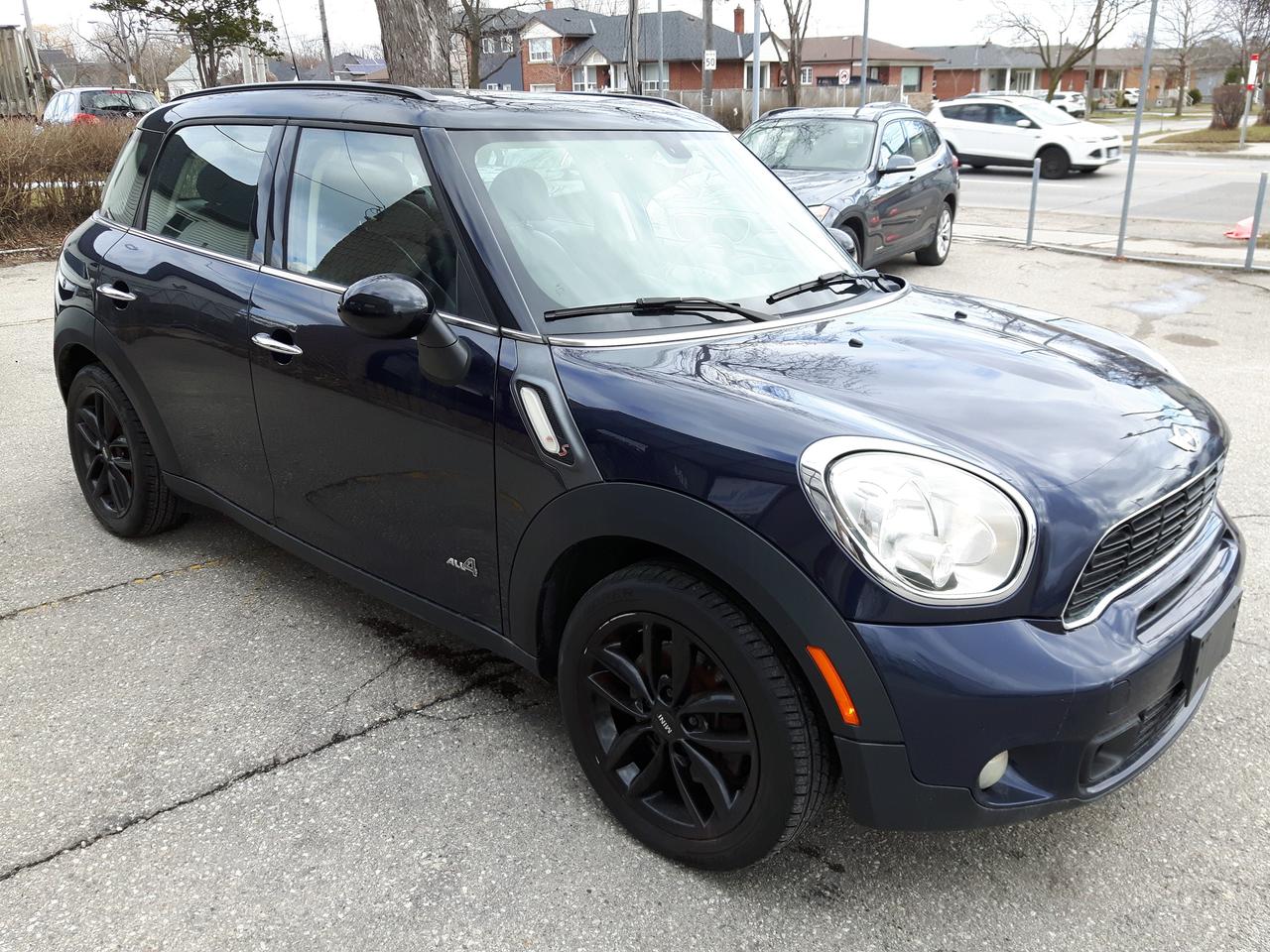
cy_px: 476
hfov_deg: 58.4
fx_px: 1137
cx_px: 635
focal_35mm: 31
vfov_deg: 45.4
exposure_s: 1/211
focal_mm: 3.7
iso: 40
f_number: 1.9
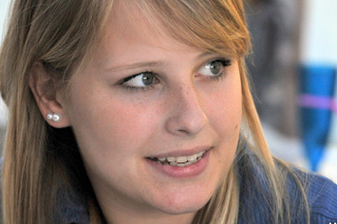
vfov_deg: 3.8
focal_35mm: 359
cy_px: 87
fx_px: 3357
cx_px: 159
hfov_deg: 5.7
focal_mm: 170
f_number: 5
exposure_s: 1/800
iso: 720
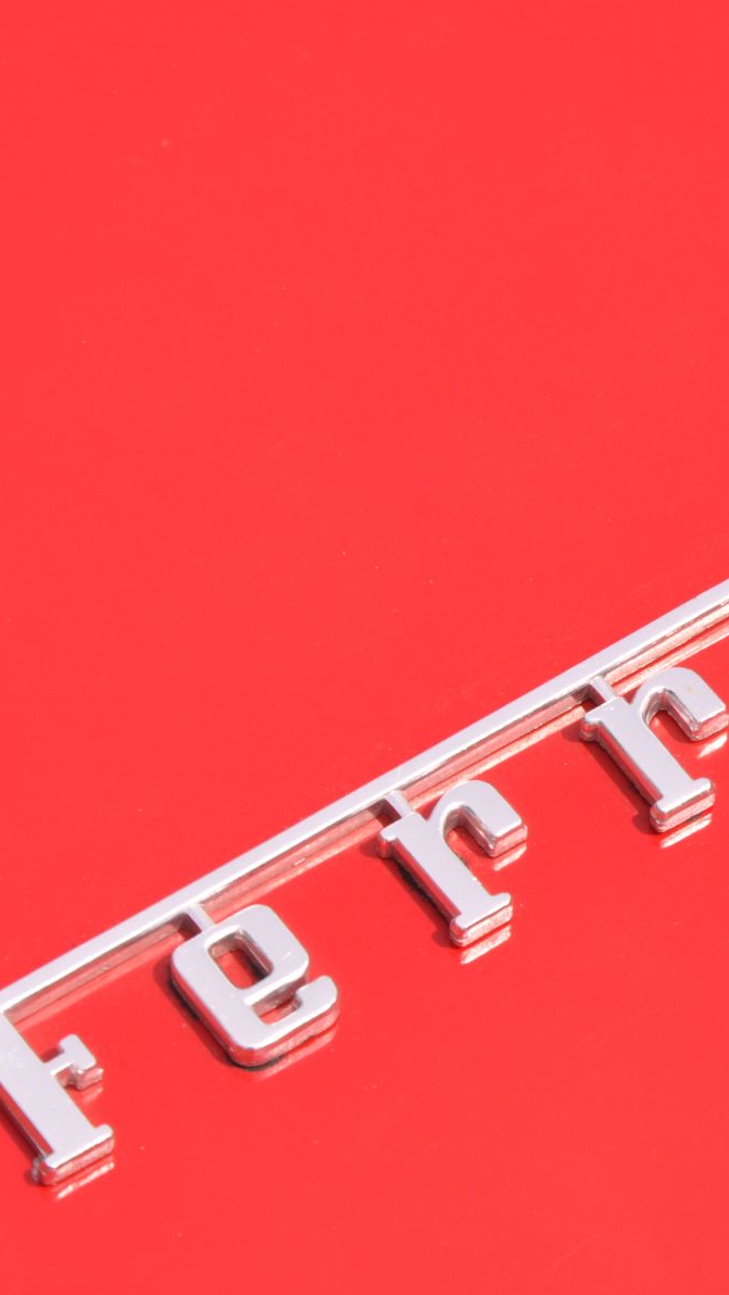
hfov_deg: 5.6
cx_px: 705
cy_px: 649
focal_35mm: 218
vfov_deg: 9.9
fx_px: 7487
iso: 200
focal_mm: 92
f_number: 13
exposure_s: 1/200
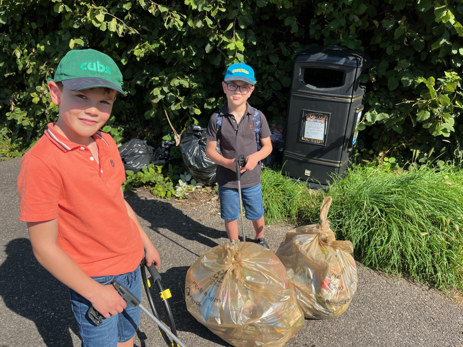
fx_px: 348
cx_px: 232
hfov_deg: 67.3
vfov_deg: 53.1
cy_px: 174
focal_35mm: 26
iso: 50
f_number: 1.6
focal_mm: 5.1
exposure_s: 1/2024
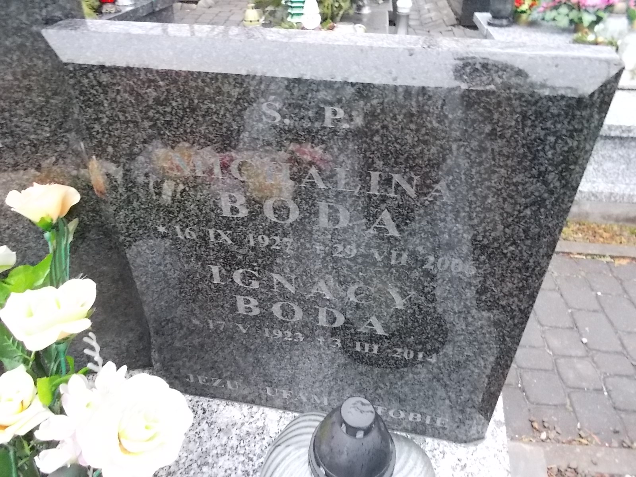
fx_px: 478
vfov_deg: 53.1
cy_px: 238
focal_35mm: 26
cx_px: 318
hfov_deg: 67.3
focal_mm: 4.6
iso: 400
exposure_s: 1/20
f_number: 3.2
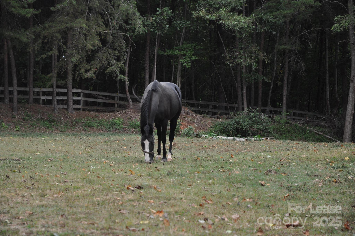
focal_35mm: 105
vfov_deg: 13.0
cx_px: 178
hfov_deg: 19.5
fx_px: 1034
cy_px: 118
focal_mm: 70
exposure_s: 1/200
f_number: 4.5
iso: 220
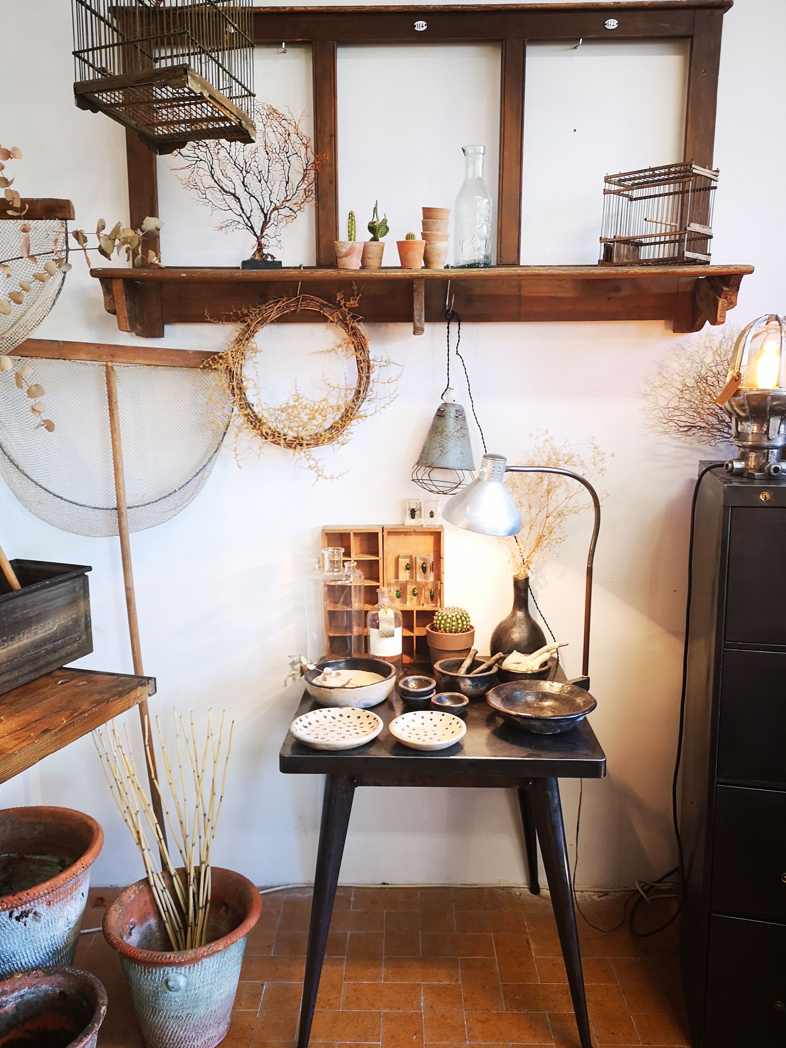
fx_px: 848
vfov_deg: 63.4
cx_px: 386
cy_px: 535
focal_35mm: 28
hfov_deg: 49.7
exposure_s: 1/33.3
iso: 200
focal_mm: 3.95
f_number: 1.8
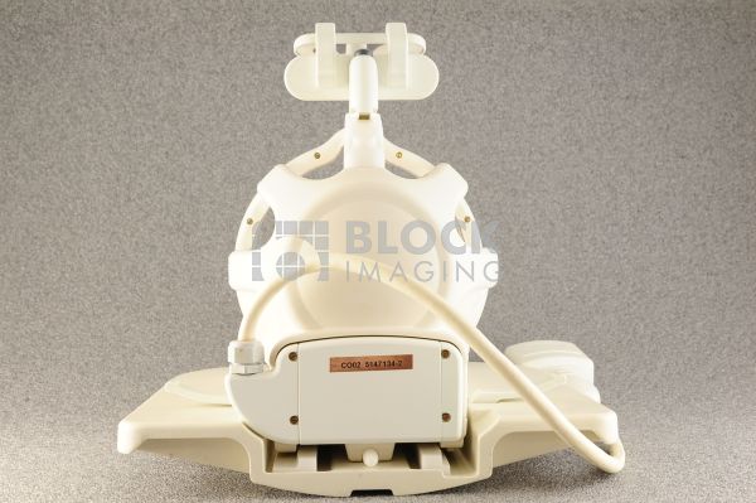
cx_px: 378
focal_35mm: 50
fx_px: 1049
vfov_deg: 26.9
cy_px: 252
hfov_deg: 39.6
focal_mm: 50
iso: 1600
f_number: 11
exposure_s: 1/160
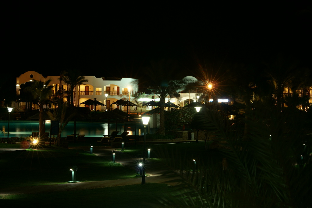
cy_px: 104
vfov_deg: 13.0
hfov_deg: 19.5
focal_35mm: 105
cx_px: 156
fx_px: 910
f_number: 10
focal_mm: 70
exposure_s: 6
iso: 100
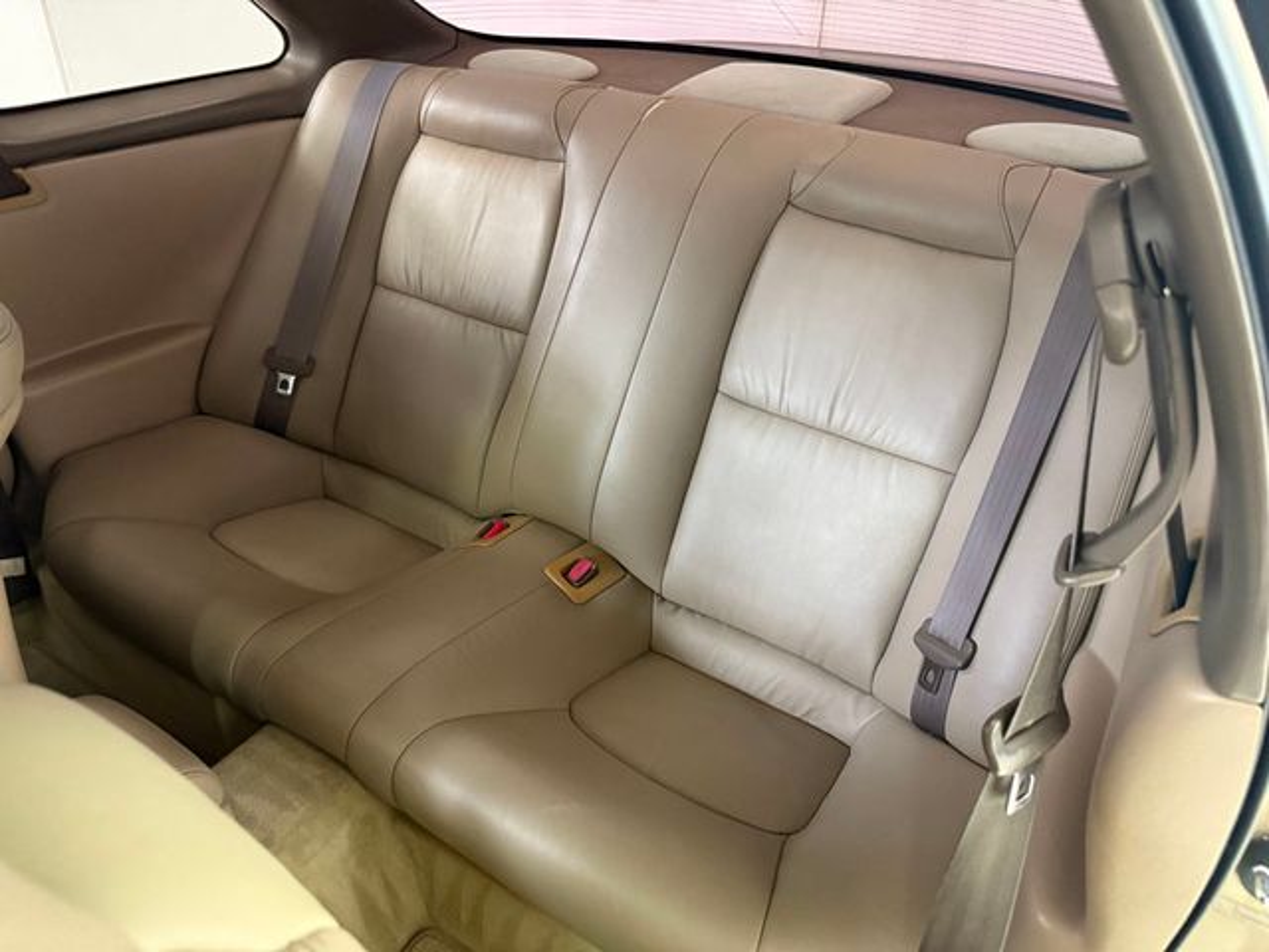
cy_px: 476
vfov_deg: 56.8
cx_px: 634
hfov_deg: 71.6
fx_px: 880
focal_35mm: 24
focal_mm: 6.76
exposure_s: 1/40
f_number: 1.78
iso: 1000
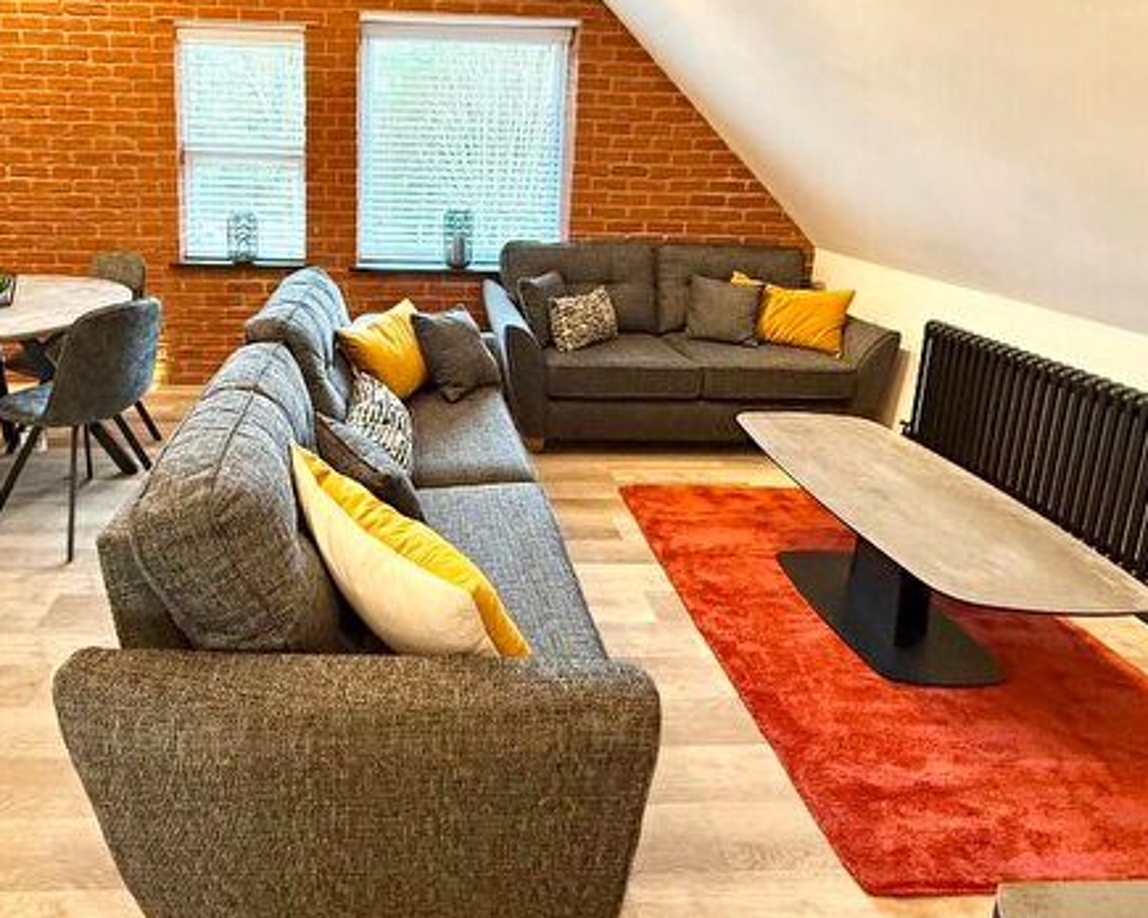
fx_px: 747
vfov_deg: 60.6
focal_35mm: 22
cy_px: 262
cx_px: 430
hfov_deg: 73.8
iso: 320
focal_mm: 2.22
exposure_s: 1/100
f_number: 2.2
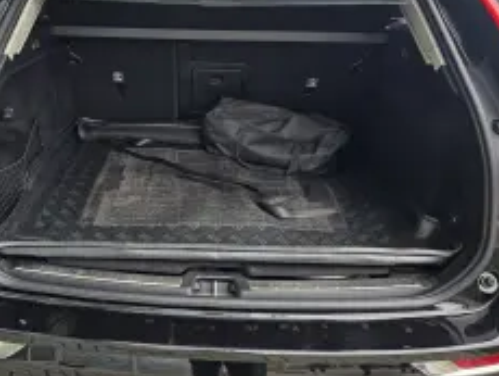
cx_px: 189
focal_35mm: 36
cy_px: 98
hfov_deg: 50.8
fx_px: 519
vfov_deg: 38.8
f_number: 1.7
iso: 125
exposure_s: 1/180
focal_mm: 6.3
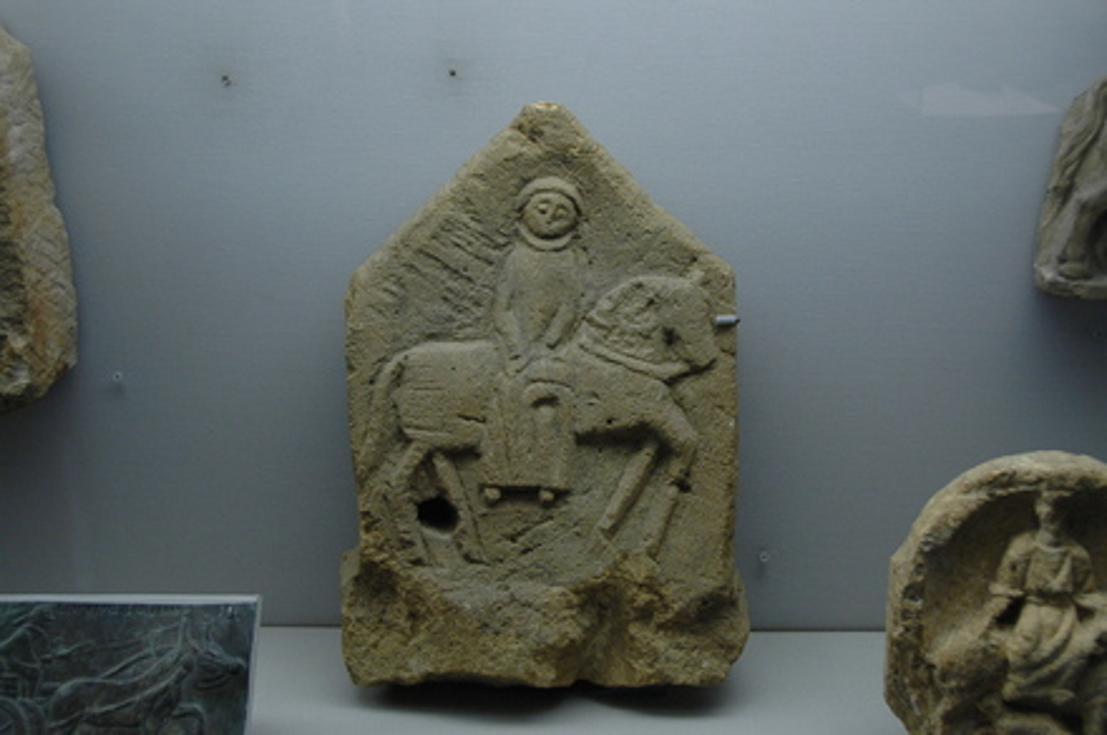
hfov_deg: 46.5
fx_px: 1290
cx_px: 554
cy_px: 368
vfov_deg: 31.8
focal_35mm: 42
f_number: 4
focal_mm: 28
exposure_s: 1/30
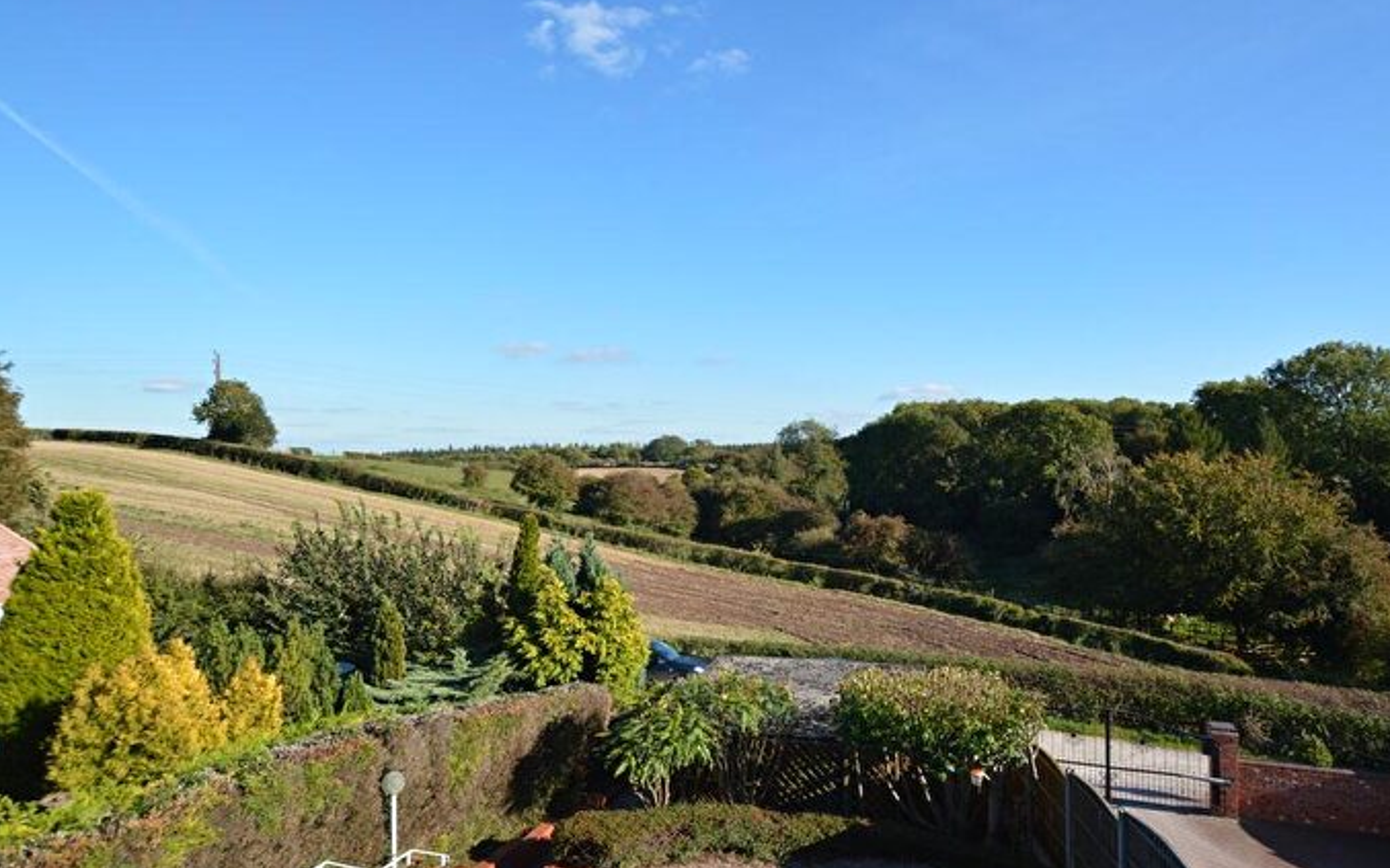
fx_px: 778
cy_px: 445
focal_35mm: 21
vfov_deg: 58.4
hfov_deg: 83.6
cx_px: 715
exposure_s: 1/200
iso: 100
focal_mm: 13
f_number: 7.1
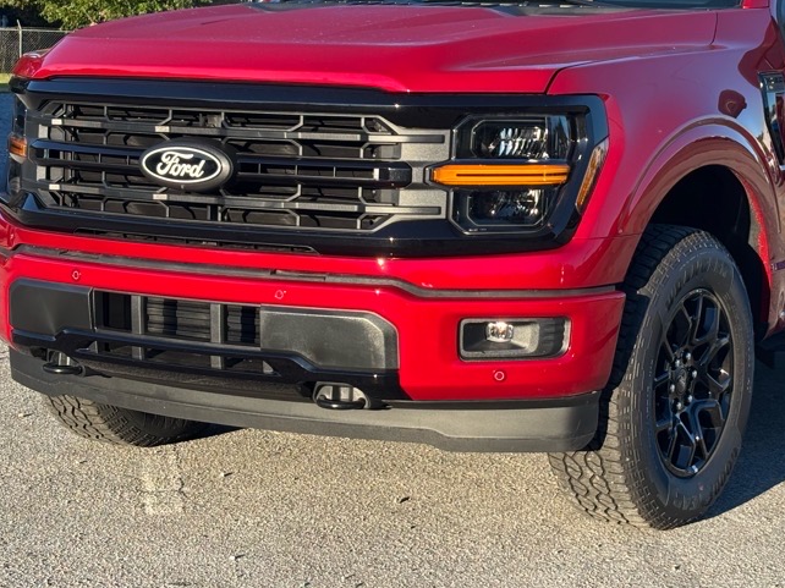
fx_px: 1882
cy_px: 185
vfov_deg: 17.7
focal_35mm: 83
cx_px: 518
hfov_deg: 23.5
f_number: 1.6
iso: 32
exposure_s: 1/565
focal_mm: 5.96
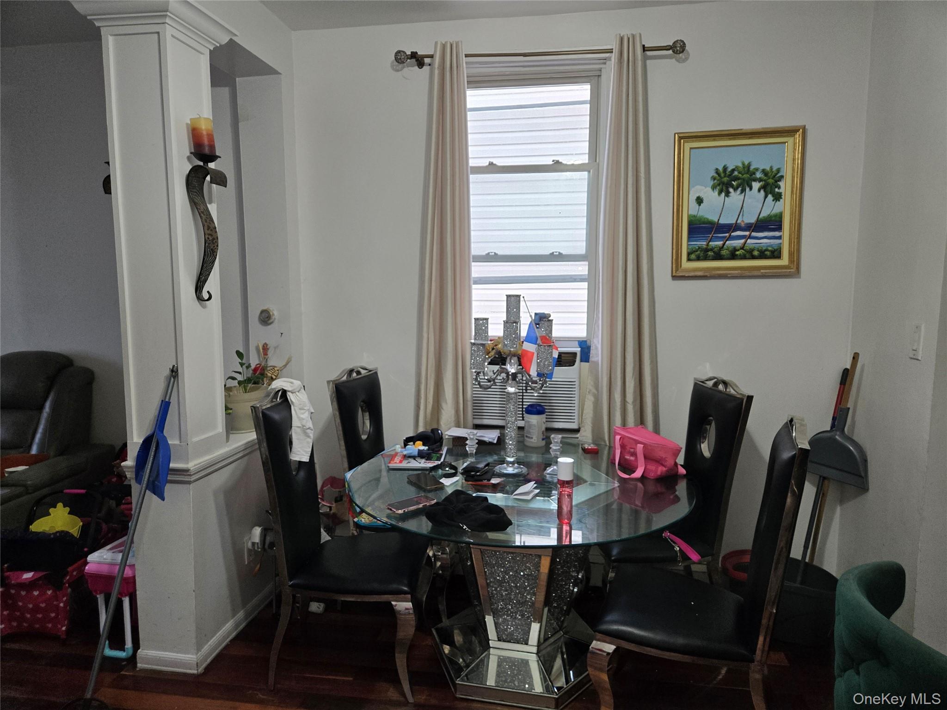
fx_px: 629
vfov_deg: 58.9
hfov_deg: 73.9
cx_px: 474
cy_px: 355
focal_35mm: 23
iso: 250
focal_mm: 5.4
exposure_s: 1/120
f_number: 1.8
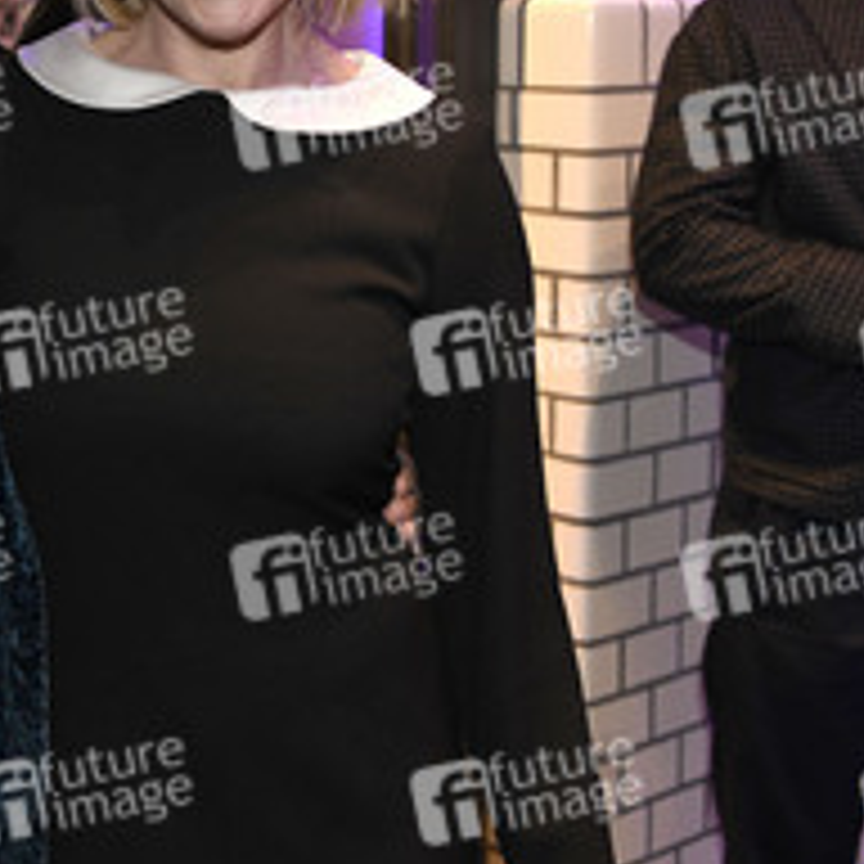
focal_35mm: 62
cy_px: 230
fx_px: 1751
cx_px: -43
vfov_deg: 27.4
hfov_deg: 26.0
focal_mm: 31
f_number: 4.5
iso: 2000
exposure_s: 1/60
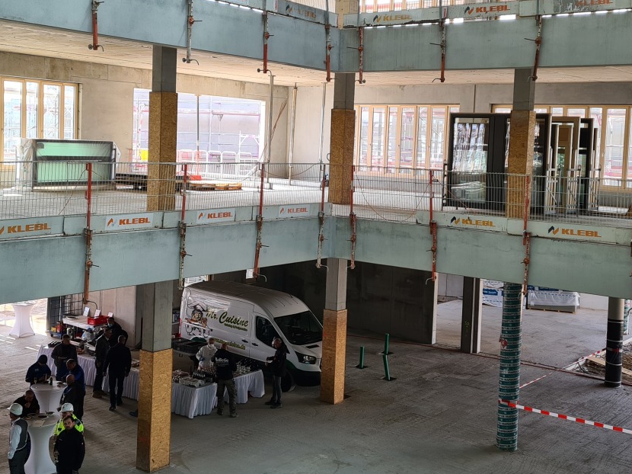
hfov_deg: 40.4
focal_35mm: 47
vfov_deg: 30.8
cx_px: 345
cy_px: 192
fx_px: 858
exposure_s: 1/186
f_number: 1.8
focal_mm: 5.4
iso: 50
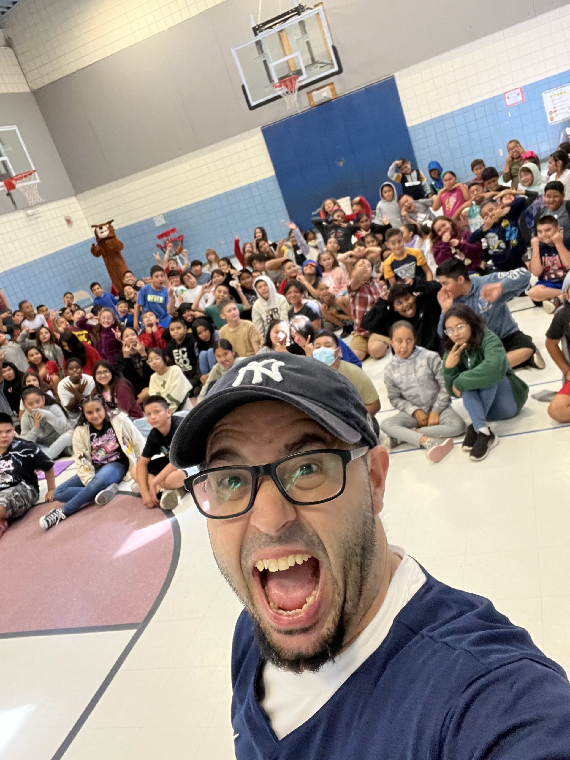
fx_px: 659
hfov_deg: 46.8
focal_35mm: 30
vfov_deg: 60.0
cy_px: 380
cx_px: 285
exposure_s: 1/60
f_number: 2.2
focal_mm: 2.71
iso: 320
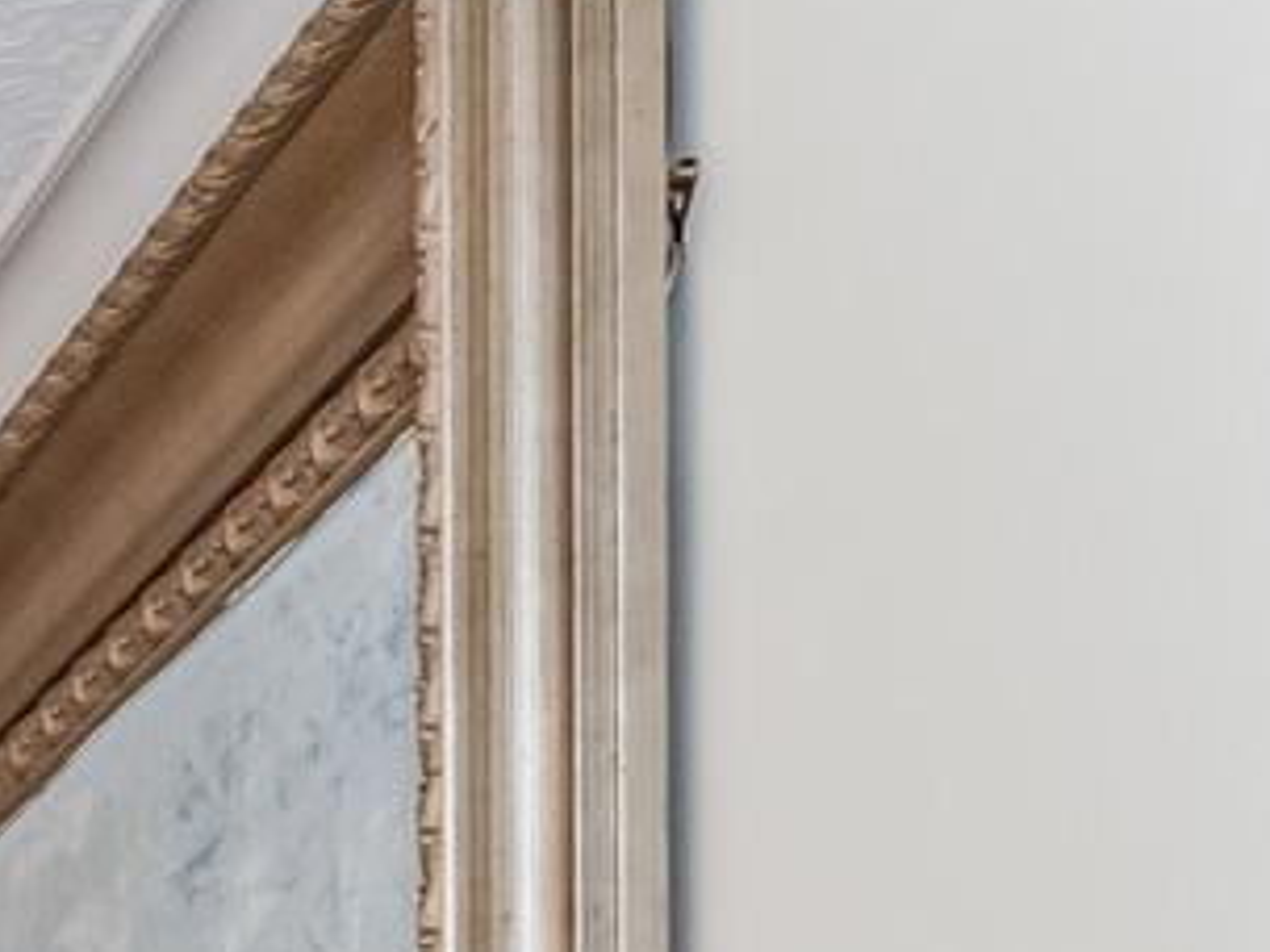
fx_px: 4036
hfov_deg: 10.4
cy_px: 2524
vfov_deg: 10.7
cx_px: -2816
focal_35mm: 110
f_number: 6.3
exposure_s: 1/40
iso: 400
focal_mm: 17
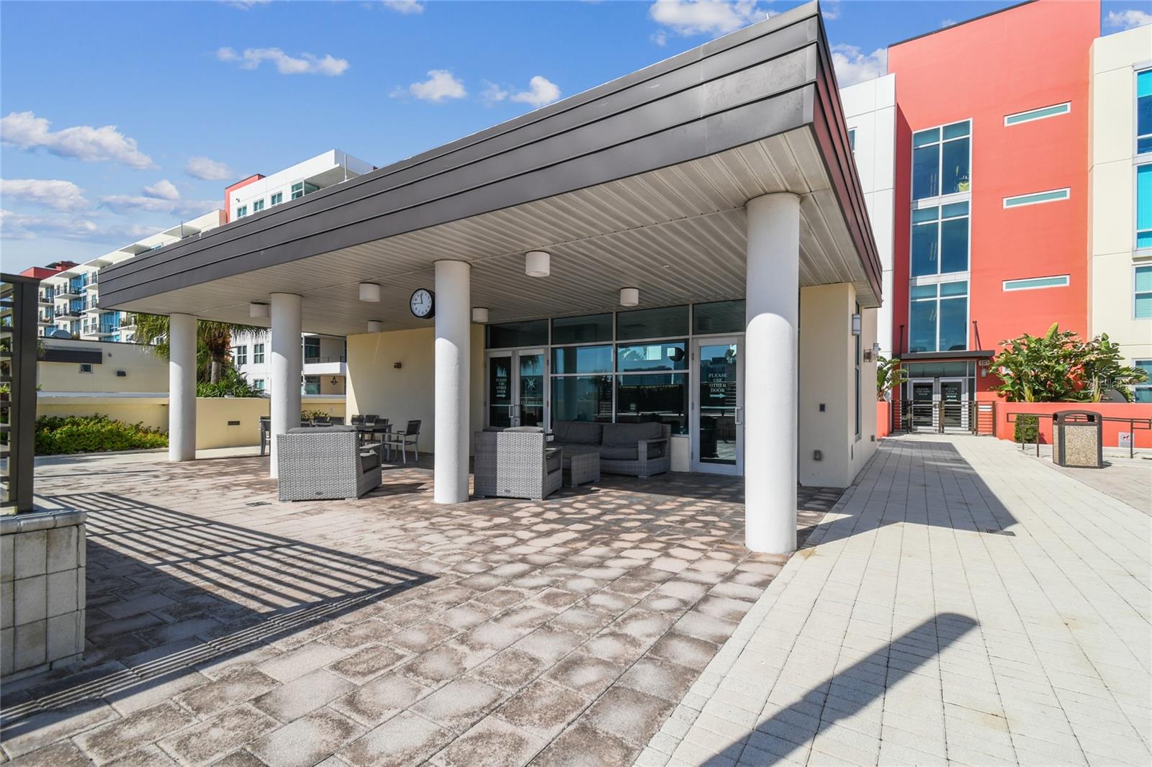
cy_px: 384
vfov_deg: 77.3
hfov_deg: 100.4
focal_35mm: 15
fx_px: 480
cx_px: 576
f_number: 7.1
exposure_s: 1/160
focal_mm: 10
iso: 100
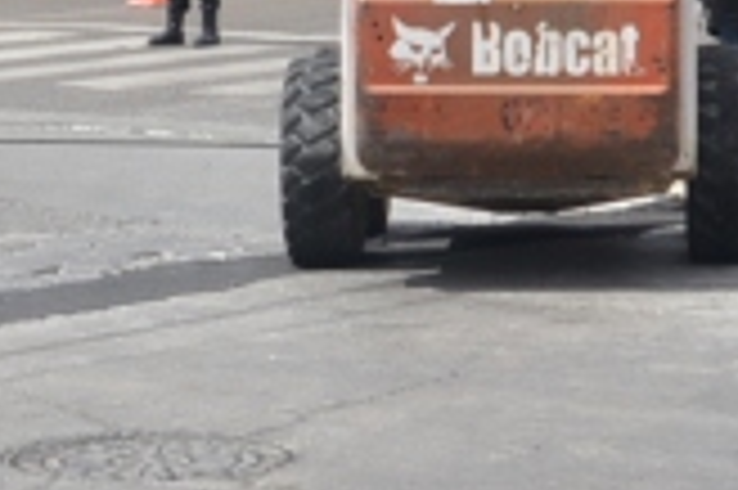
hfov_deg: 6.9
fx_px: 6144
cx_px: 189
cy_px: 272
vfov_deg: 4.6
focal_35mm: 300
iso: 100
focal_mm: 32
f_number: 9
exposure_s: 1/320
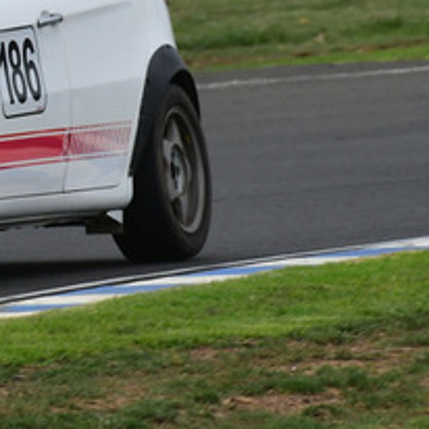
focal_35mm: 2477
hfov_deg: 0.7
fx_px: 34731
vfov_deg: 0.7
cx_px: -264
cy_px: -71
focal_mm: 500
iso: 640
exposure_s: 1/640
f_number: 10
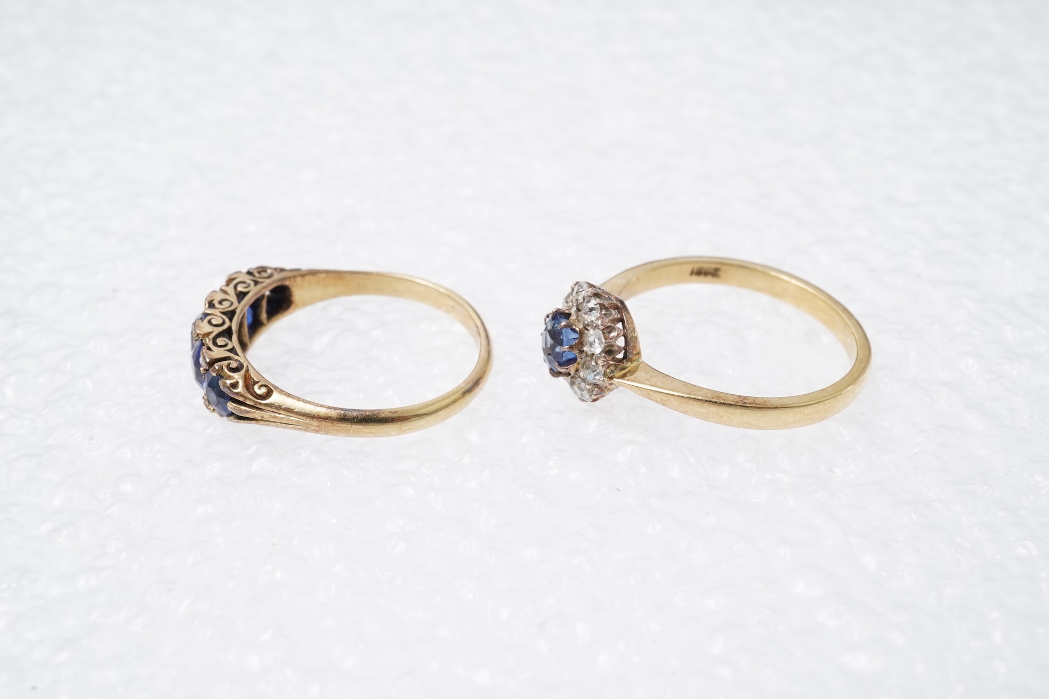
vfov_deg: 29.9
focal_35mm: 45
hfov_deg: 43.6
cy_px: 350
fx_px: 1311
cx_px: 524
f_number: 22
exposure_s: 1/125
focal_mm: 30
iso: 320
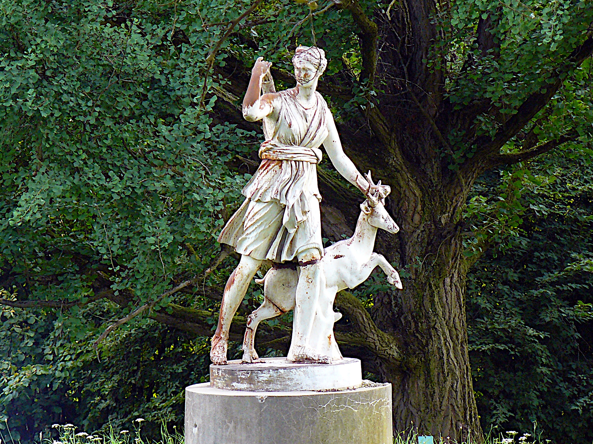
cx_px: 288
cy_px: 232
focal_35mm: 247
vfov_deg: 6.0
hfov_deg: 8.0
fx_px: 4231
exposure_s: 1/40
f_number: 3.3
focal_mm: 31.6
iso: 200
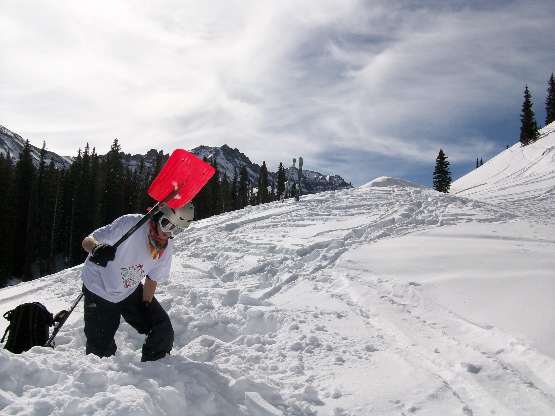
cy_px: 208
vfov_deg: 41.8
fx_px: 545
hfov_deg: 54.0
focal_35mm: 34
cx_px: 278
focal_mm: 5.7
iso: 64
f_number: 5.5
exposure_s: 1/946
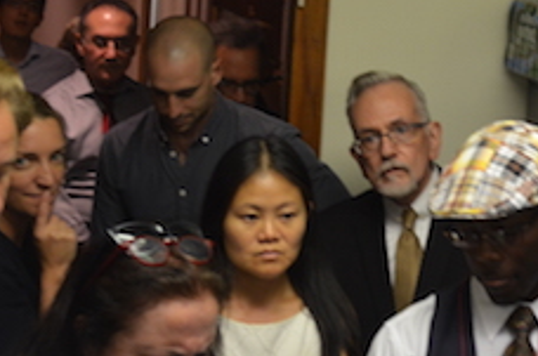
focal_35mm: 71
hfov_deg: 28.0
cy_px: -6
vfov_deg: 18.6
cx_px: 425
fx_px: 1059
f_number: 3.5
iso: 800
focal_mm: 18
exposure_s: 1/40
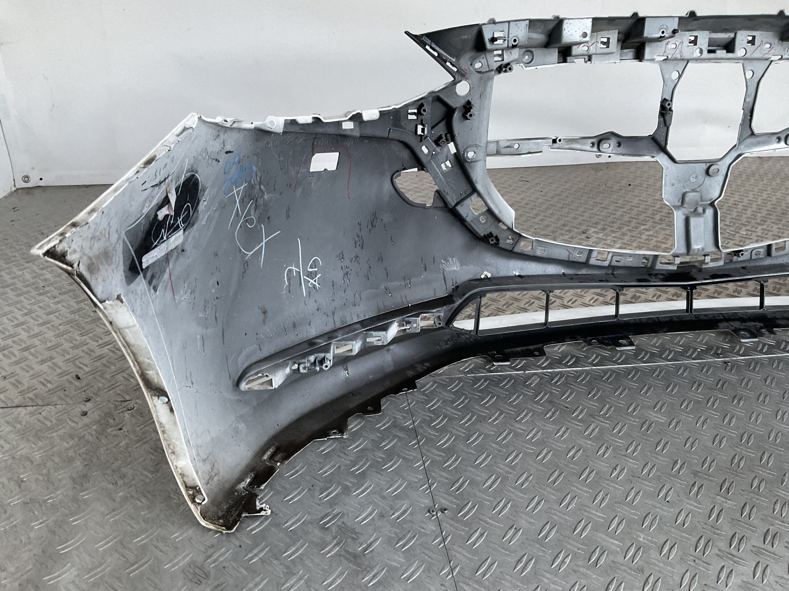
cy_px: 296
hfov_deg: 61.7
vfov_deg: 48.2
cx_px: 394
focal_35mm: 29
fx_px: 661
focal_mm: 3
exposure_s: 1/50
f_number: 1.8
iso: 100
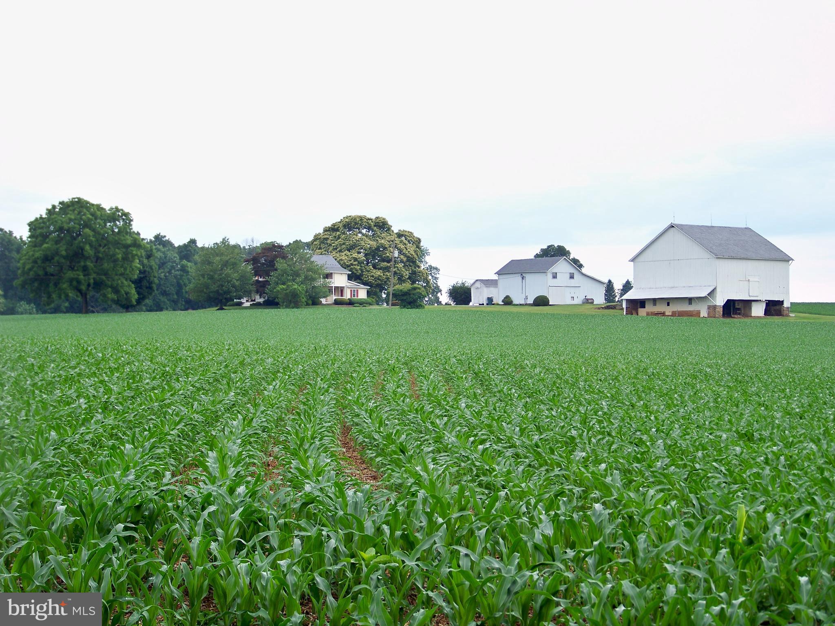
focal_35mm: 84
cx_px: 418
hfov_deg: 23.3
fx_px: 2026
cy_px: 313
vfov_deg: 17.6
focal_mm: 16.2
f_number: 3.2
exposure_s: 1/160
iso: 64
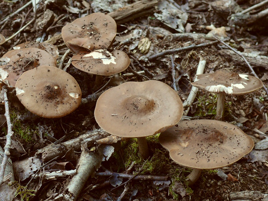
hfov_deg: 31.7
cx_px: 134
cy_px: 100
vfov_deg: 24.0
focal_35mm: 61
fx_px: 472
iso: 100
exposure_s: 1/80
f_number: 3.2
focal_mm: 12.9
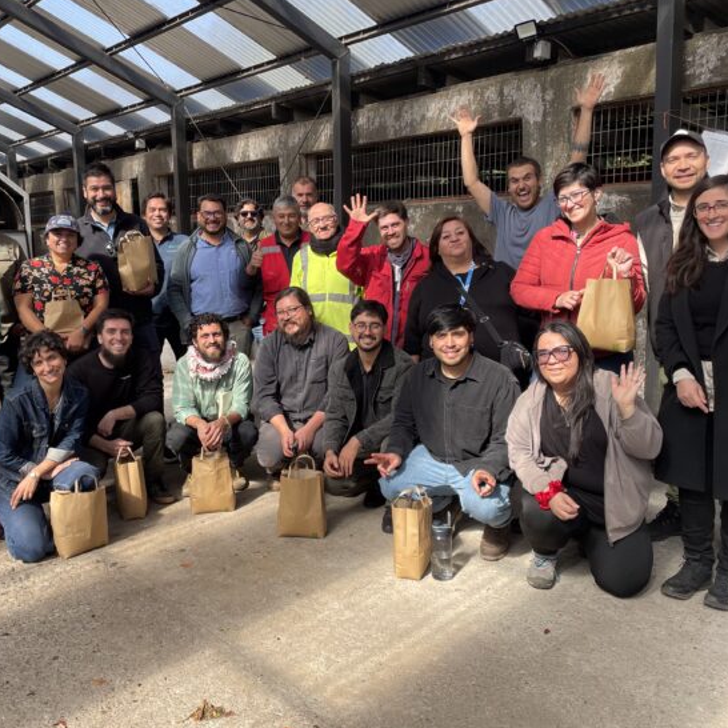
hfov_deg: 50.8
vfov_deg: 51.1
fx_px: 761
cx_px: 300
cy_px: 351
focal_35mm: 32
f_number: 1.6
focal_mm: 4.2
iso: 32
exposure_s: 1/698
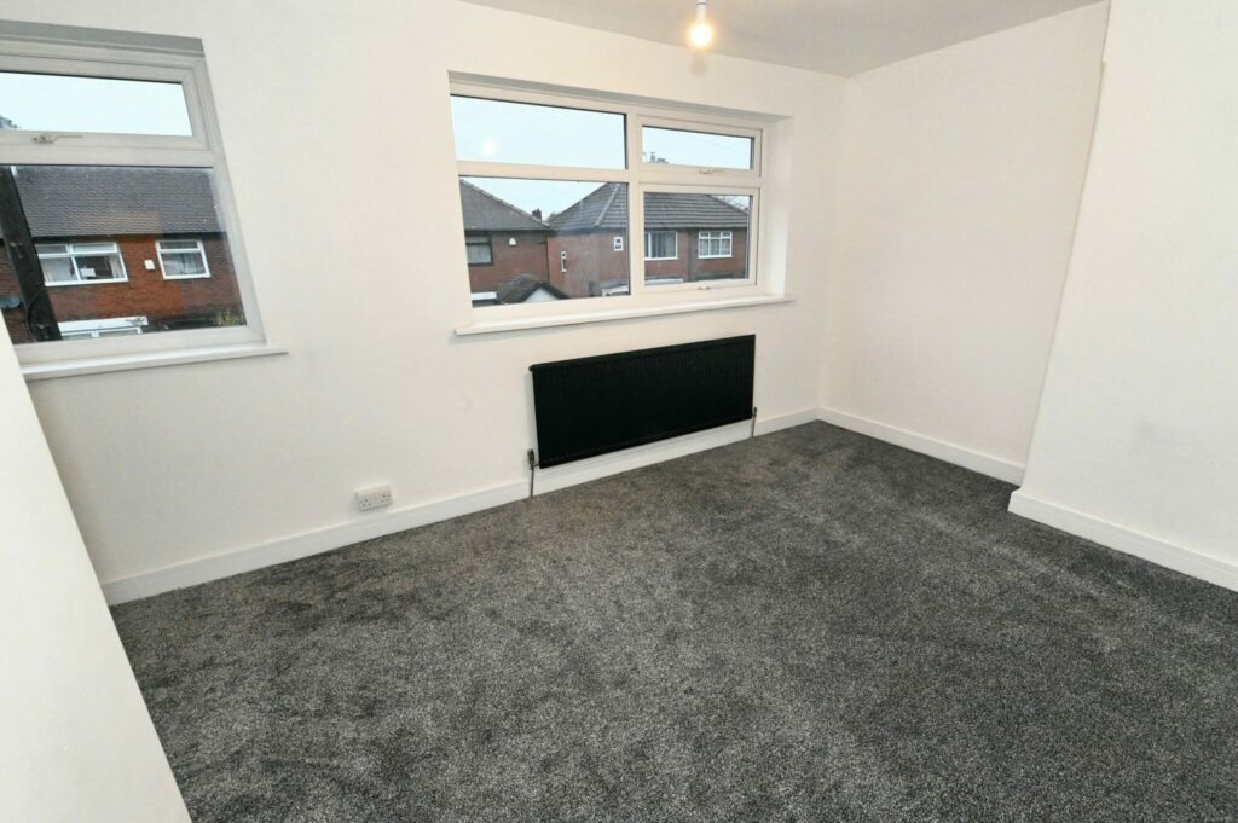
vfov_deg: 77.2
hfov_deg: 100.4
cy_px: 412
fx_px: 515
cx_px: 619
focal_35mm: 15
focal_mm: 15
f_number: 10
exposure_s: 1/125
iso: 6400
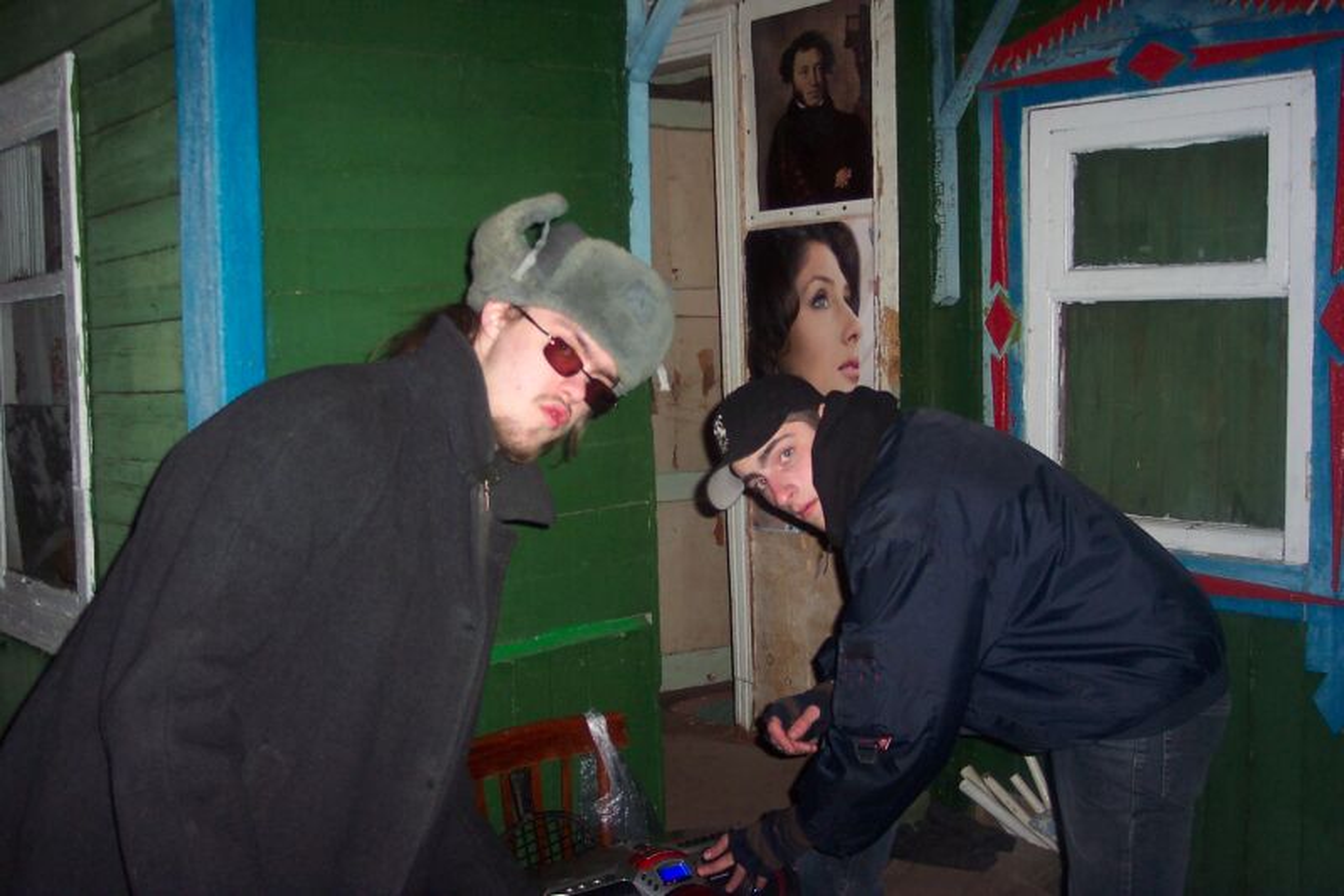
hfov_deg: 50.7
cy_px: 448
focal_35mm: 38
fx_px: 1418
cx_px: 672
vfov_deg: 35.0
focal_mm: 8
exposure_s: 1/30
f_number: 2.8
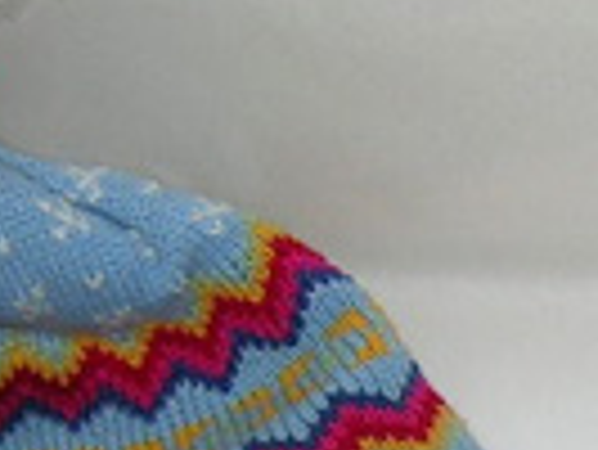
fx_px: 3735
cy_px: 670
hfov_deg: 9.0
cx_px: 728
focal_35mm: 216
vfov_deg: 6.8
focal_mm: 7.3
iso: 50
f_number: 3.1
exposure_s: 1/60.1
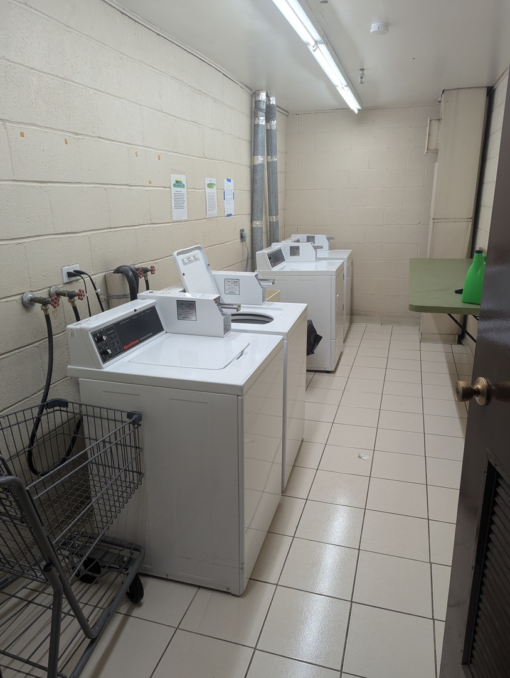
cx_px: 255
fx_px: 470
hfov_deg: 56.9
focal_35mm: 24
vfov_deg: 71.5
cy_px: 339
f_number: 1.85
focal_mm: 6.81
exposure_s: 1/60
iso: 85
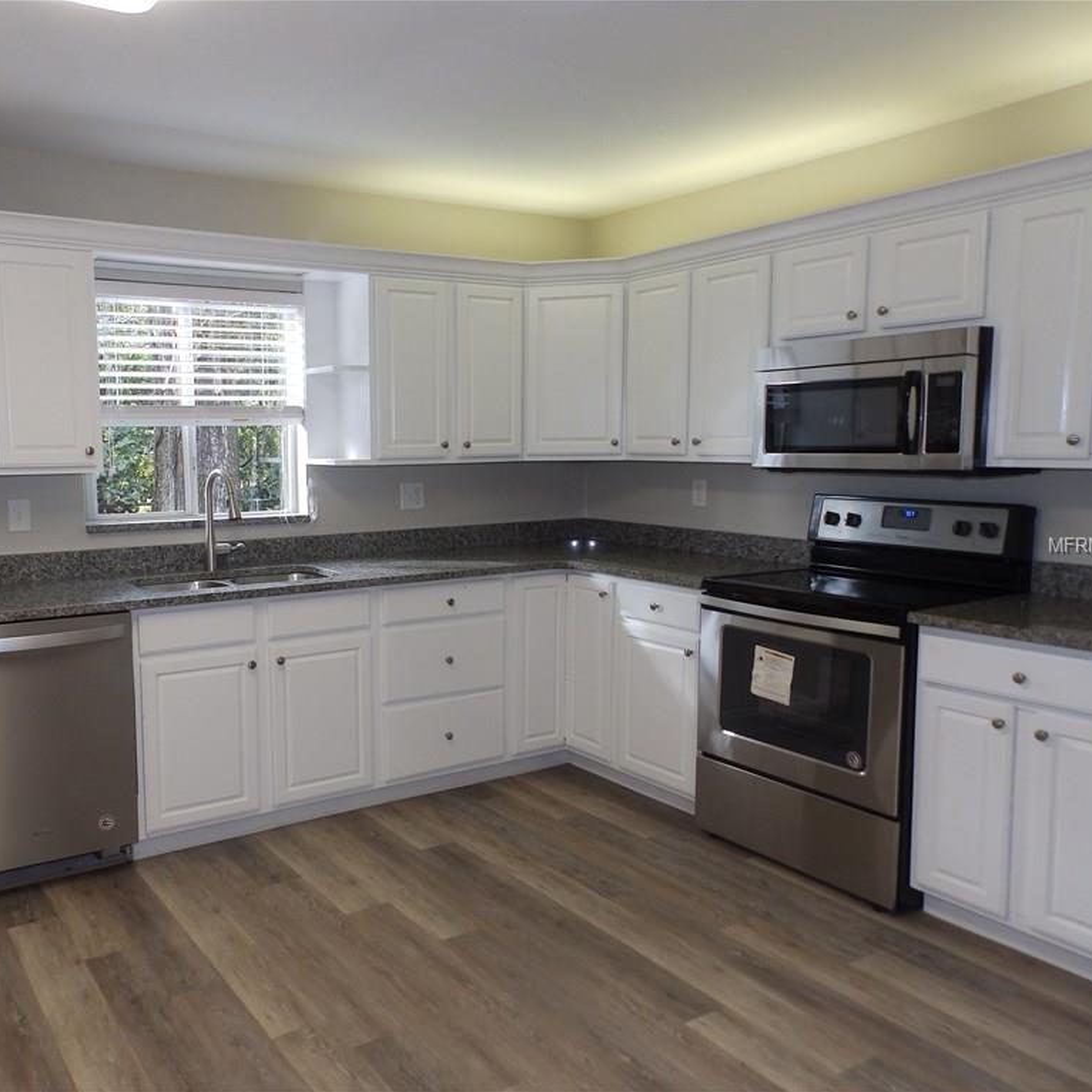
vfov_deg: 60.9
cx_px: 405
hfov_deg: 60.1
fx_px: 928
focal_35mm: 26
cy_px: 546
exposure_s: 1/30
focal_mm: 4
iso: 125
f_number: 3.4
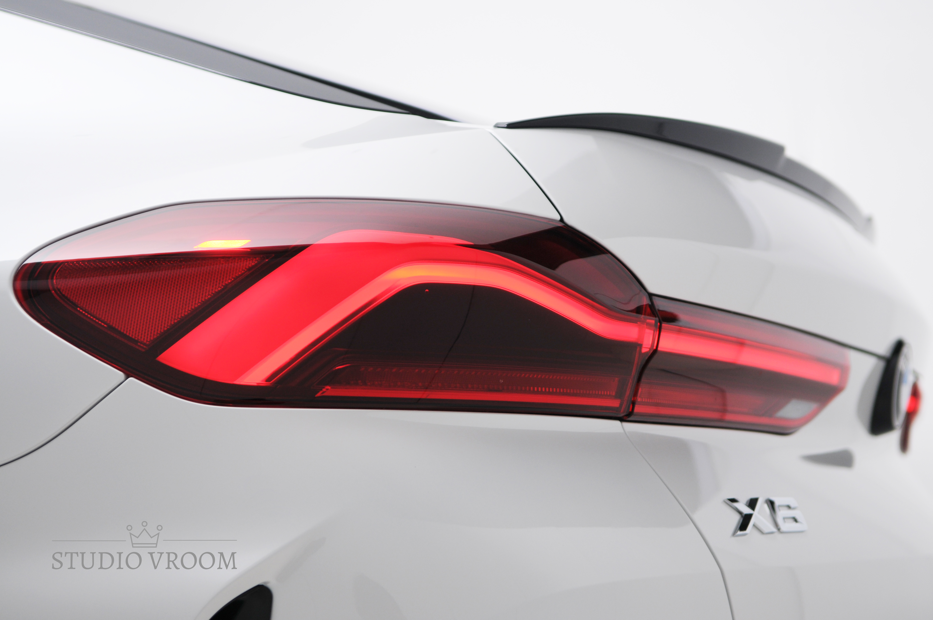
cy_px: 310
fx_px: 2136
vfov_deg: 16.5
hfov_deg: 24.6
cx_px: 466
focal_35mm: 82
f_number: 2.8
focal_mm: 55
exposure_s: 1/125
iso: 160
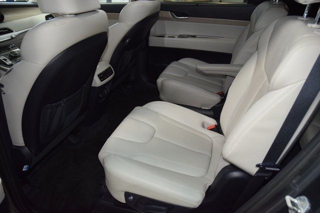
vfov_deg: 48.0
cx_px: 160
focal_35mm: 27
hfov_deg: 67.4
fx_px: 240
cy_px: 106
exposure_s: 1/60
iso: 1400
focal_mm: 18
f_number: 3.5
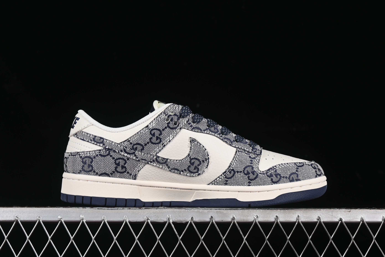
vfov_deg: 18.2
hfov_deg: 27.0
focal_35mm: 75
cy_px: 128
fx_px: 802
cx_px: 192
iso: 160
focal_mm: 50
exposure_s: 1/80
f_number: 8
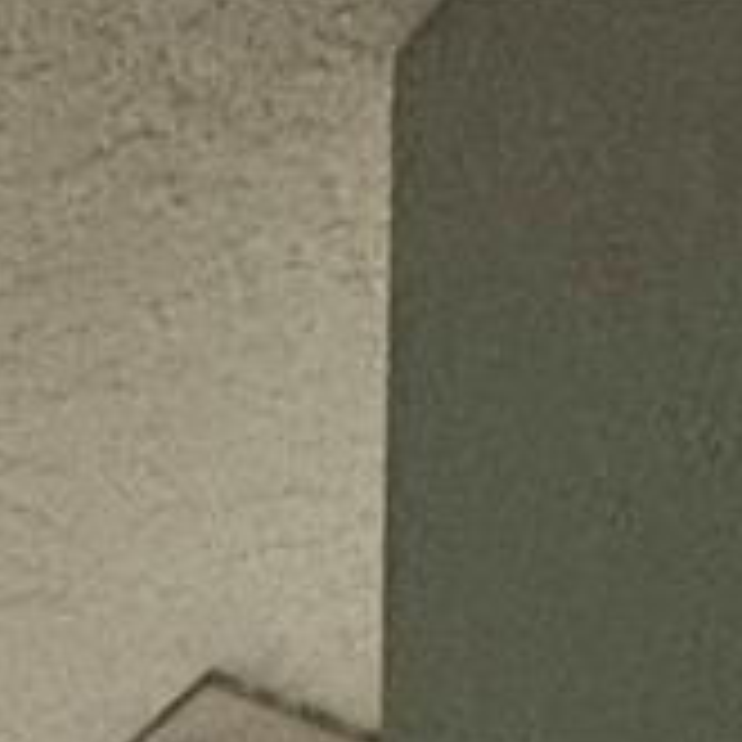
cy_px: 2671
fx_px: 2183
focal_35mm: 90
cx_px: -1075
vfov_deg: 9.3
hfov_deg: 13.6
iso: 160
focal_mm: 2.22
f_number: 2.2
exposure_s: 1/120
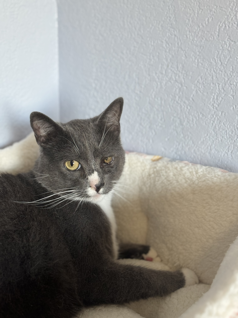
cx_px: 119
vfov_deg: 39.7
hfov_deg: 30.3
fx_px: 440
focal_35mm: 48
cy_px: 159
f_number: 1.78
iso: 250
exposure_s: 1/60
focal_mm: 6.76
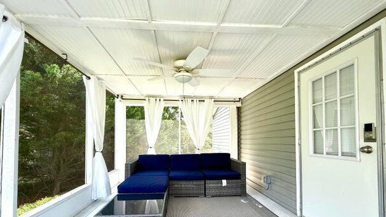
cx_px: 189
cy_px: 139
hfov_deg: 99.4
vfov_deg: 65.8
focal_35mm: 16
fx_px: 164
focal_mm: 2.22
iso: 50
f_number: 2.2
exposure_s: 1/205
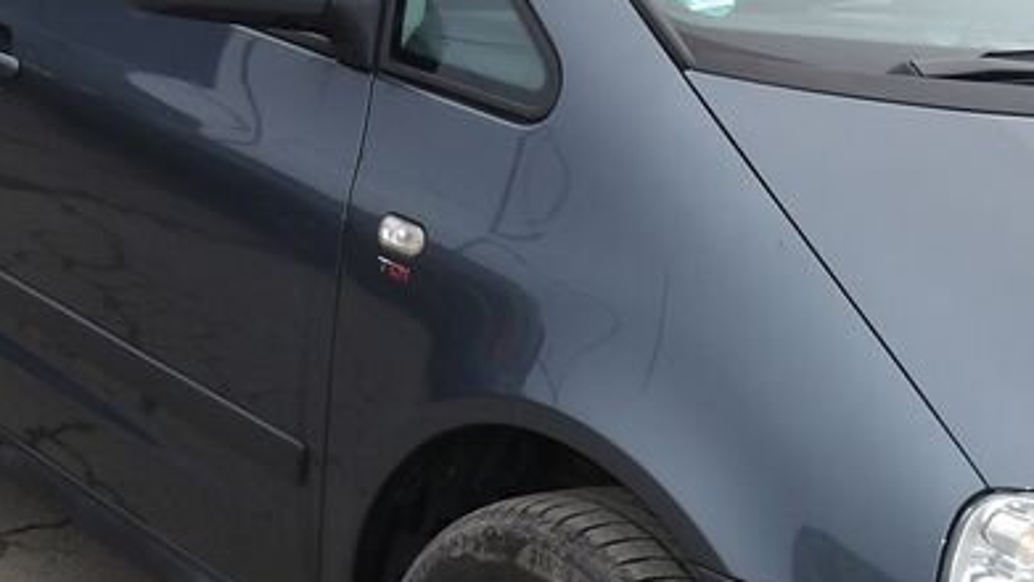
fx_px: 2111
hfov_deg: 27.3
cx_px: 717
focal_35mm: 77
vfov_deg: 15.7
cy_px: 275
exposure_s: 1/161
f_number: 3
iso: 100
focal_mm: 4.9
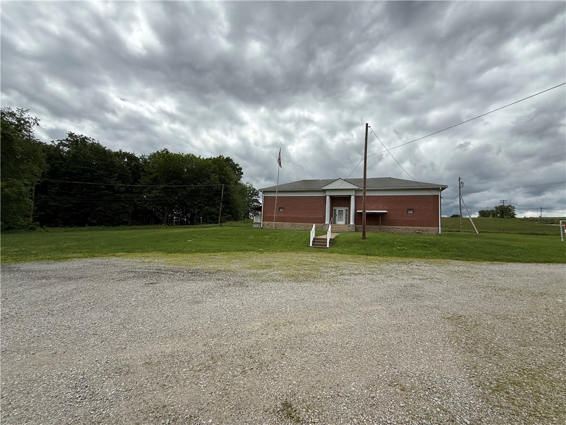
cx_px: 283
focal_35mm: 14
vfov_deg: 85.7
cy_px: 212
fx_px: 229
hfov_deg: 102.1
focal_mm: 2.22
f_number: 2.2
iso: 50
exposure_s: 1/2976
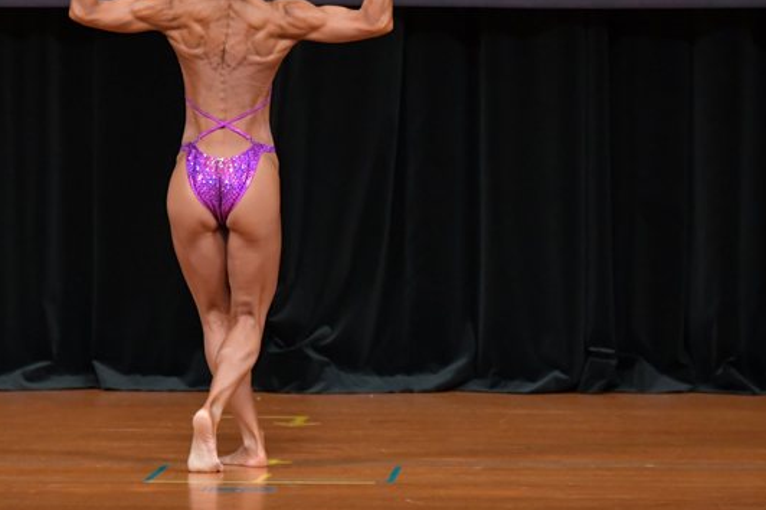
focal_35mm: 437
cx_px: 274
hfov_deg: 4.7
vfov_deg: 3.1
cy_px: 182
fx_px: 9292
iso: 4000
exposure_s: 1/400
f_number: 5.6
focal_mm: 200
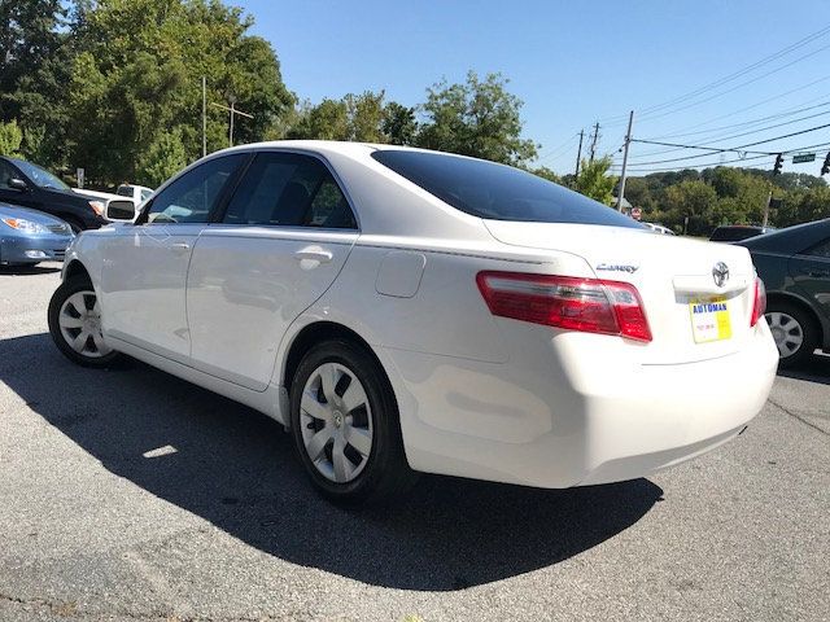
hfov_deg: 63.4
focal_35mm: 28
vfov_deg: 49.7
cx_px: 415
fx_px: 671
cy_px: 311
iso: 20
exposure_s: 1/1953
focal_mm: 3.99
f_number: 1.8
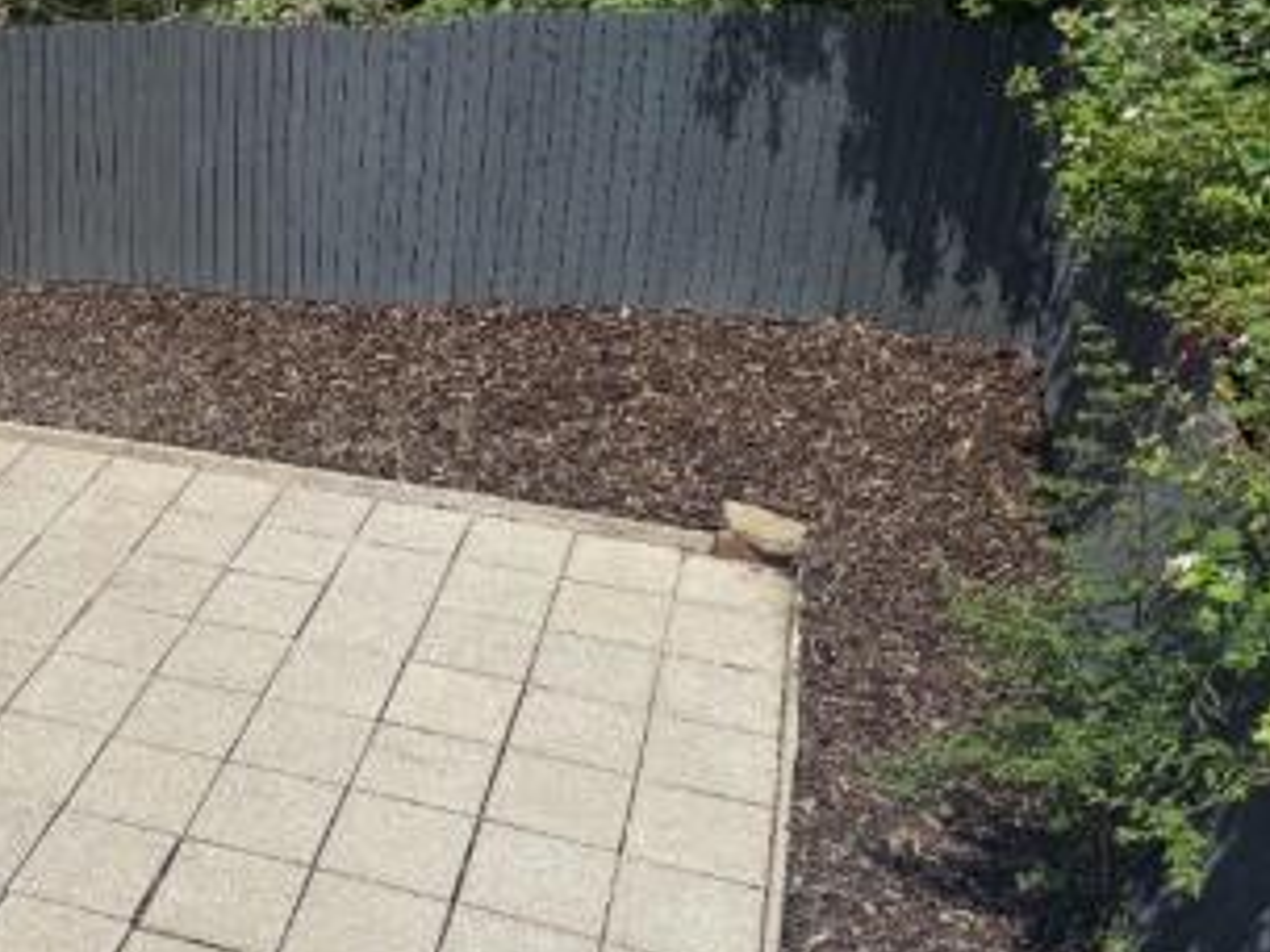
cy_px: 445
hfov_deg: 37.7
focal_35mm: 46
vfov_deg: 31.5
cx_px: 61
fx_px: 1688
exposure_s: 1/8130
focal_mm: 6.76
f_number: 1.78
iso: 80
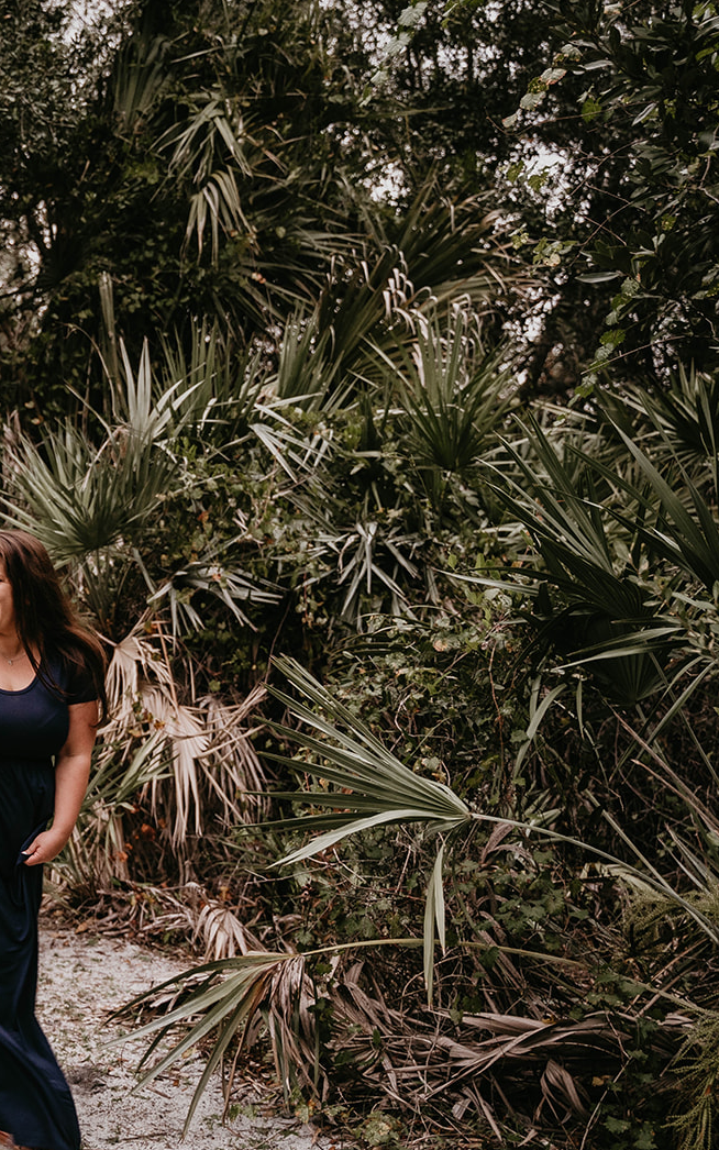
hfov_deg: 22.5
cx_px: -147
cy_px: 566
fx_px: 1661
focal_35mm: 53
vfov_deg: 38.2
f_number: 2.8
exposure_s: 1/125
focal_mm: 34
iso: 800
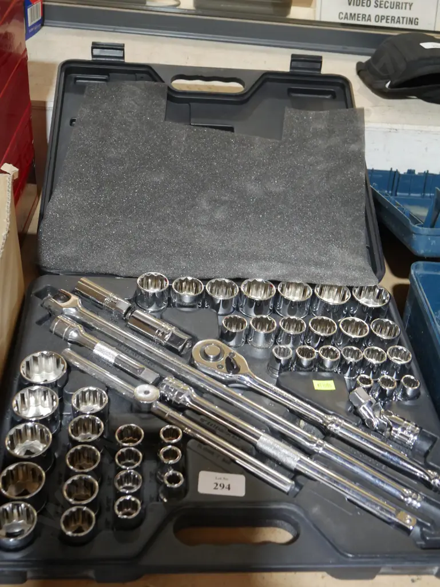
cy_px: 294
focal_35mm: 44
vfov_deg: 42.9
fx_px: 745
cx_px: 220
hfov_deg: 32.9
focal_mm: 22
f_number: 4.7
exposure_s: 1/60
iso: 1600
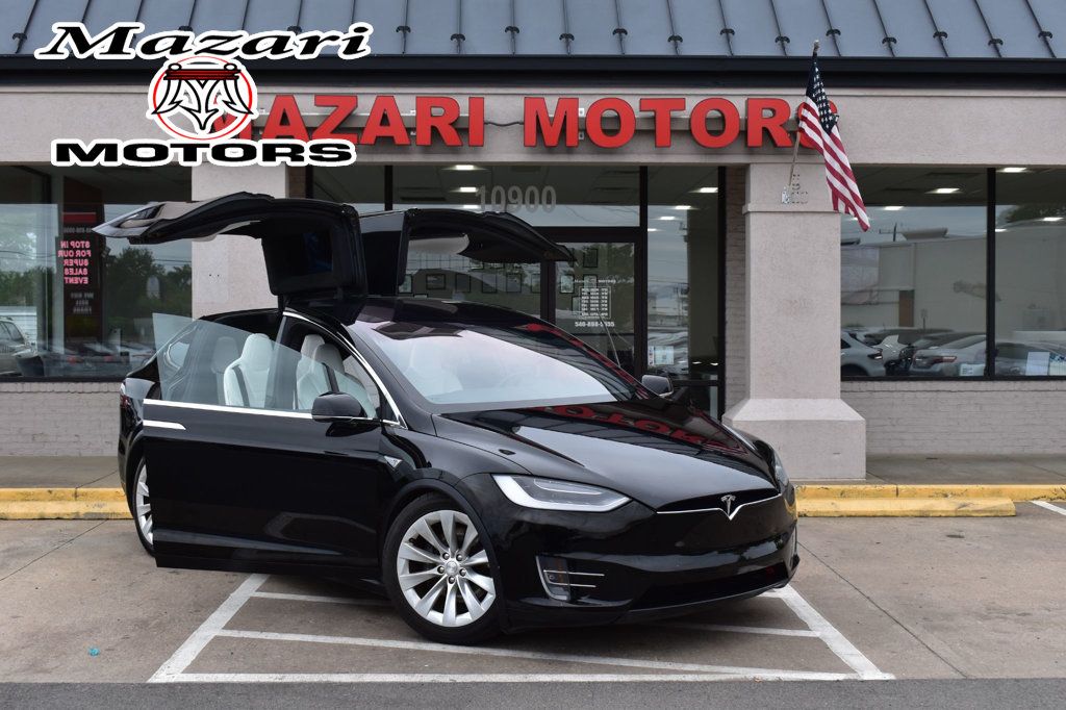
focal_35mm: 48
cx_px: 533
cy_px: 355
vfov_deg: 28.1
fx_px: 1421
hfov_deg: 41.1
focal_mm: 32
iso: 400
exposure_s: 1/160
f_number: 10
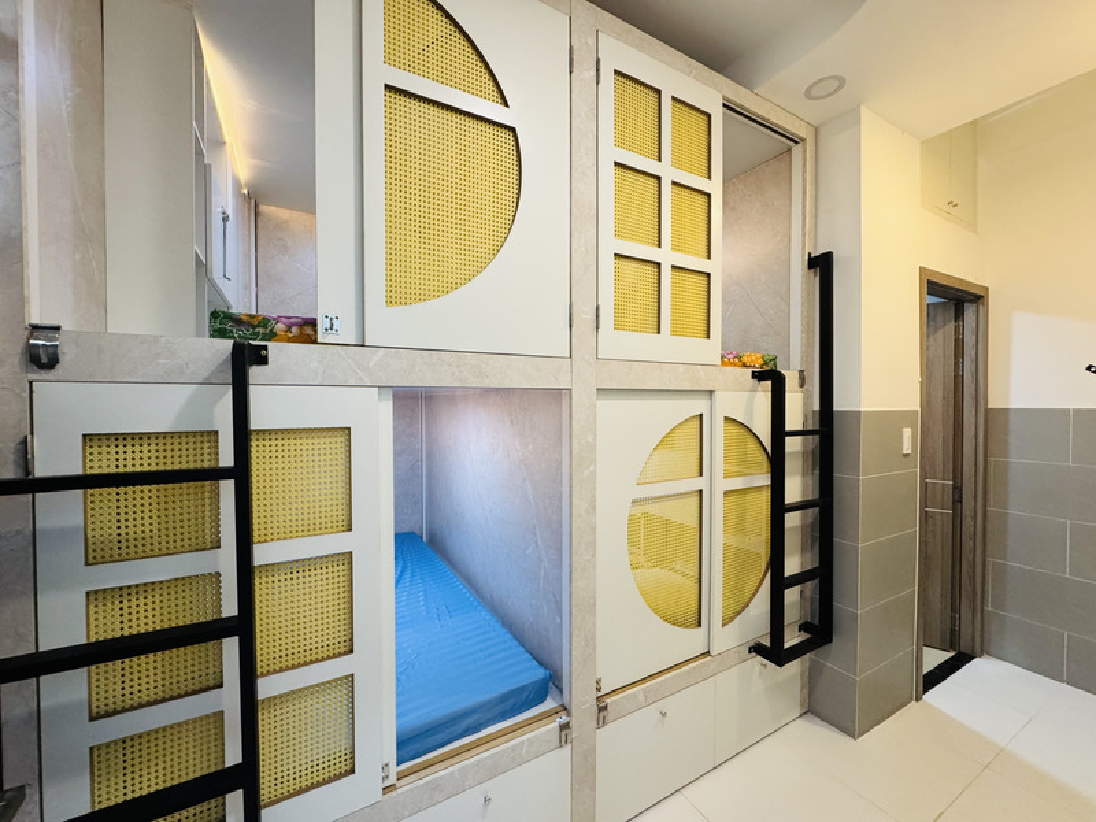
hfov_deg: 102.1
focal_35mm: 14
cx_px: 548
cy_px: 411
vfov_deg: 85.7
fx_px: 443
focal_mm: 2.22
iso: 320
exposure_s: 1/100
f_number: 2.2
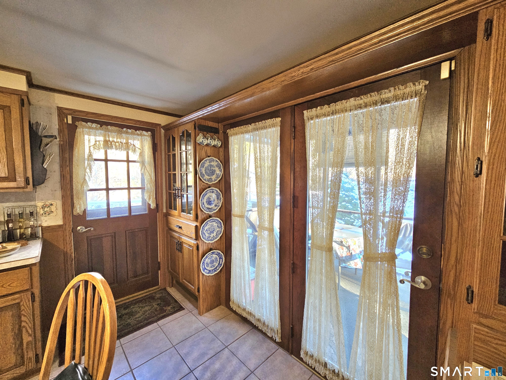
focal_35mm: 13
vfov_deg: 89.9
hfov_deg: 106.2
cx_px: 253
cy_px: 190
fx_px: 190
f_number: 2.2
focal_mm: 2.2
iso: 320
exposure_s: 1/60.2
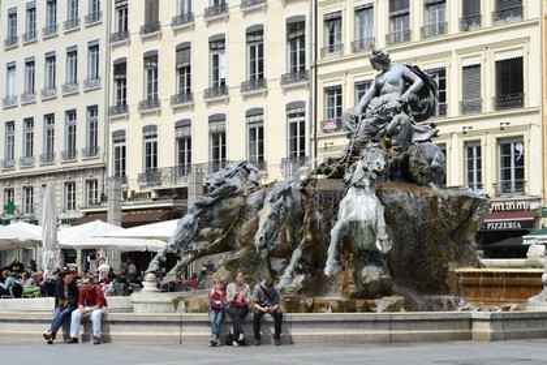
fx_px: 1064
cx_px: 274
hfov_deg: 28.8
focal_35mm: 70
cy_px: 182
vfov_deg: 19.5
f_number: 10
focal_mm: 70
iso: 200
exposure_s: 1/320
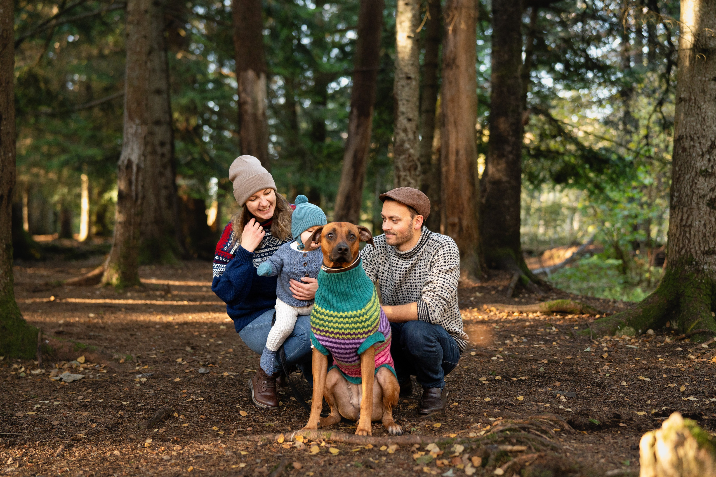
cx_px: 358
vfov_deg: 27.0
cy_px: 238
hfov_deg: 39.6
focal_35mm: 50
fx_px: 994
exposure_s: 1/500
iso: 2000
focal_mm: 50
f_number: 2
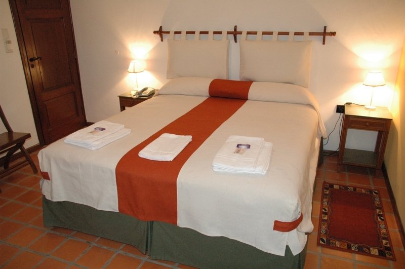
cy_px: 134
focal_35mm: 27
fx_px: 303
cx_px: 202
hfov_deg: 67.5
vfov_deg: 47.8
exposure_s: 1/50
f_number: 8
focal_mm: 18
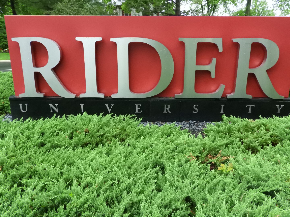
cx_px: 145
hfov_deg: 60.0
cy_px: 108
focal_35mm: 30
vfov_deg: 46.8
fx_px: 251
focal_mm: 5.4
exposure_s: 1/800
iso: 1600
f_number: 4
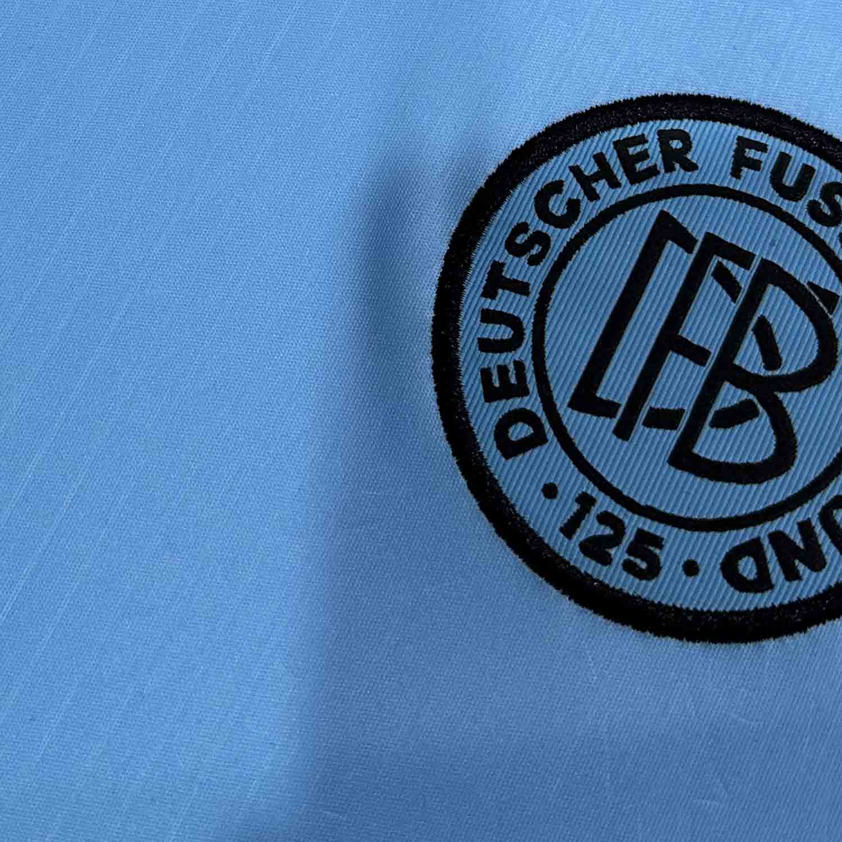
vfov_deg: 27.3
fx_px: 1569
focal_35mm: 57
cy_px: -100
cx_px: 265
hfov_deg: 29.8
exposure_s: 1/50
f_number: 1.78
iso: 200
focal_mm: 6.86
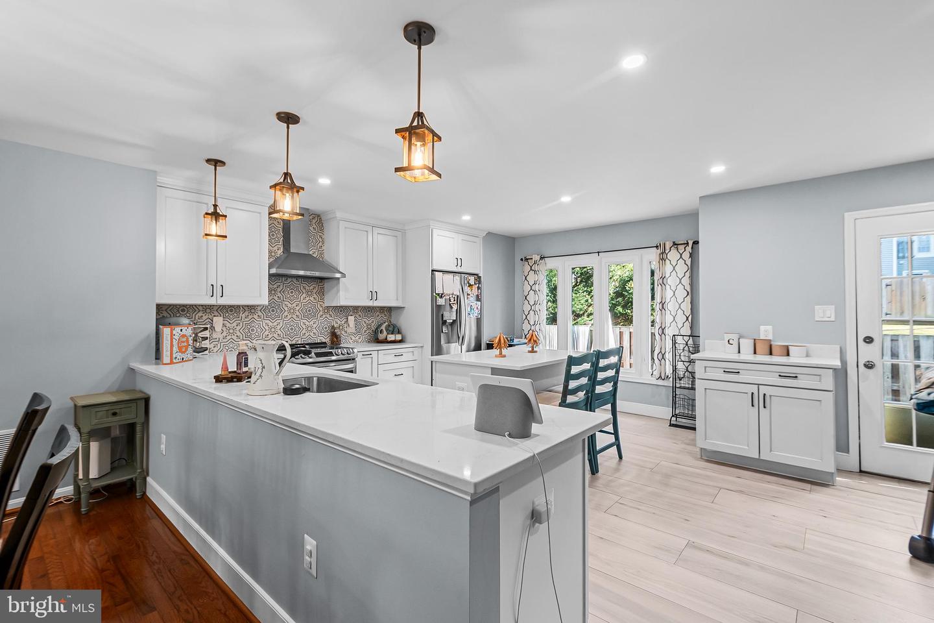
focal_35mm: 15
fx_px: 389
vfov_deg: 77.3
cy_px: 312
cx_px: 467
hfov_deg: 100.4
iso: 640
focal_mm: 10
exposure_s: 1/15
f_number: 7.1
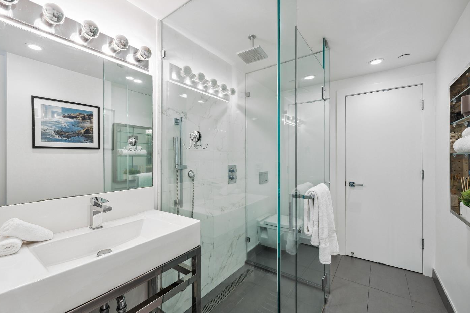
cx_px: 226
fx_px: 196
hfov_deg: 100.4
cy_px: 164
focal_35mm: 15
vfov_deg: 77.2
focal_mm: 14
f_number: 8
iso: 100
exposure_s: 1/8
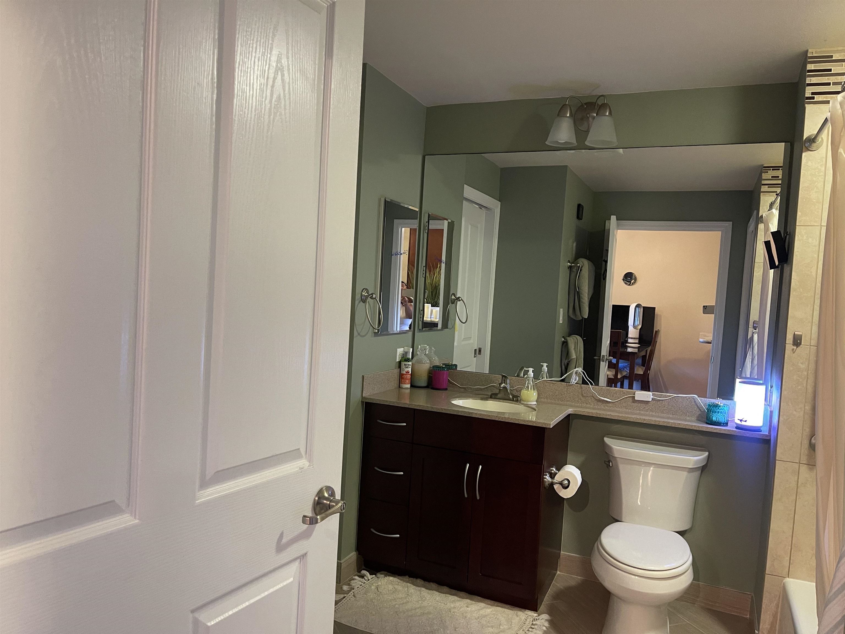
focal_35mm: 26
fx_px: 635
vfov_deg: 53.1
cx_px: 422
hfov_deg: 67.3
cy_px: 317
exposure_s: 1/40
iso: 400
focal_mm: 5.1
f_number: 1.6
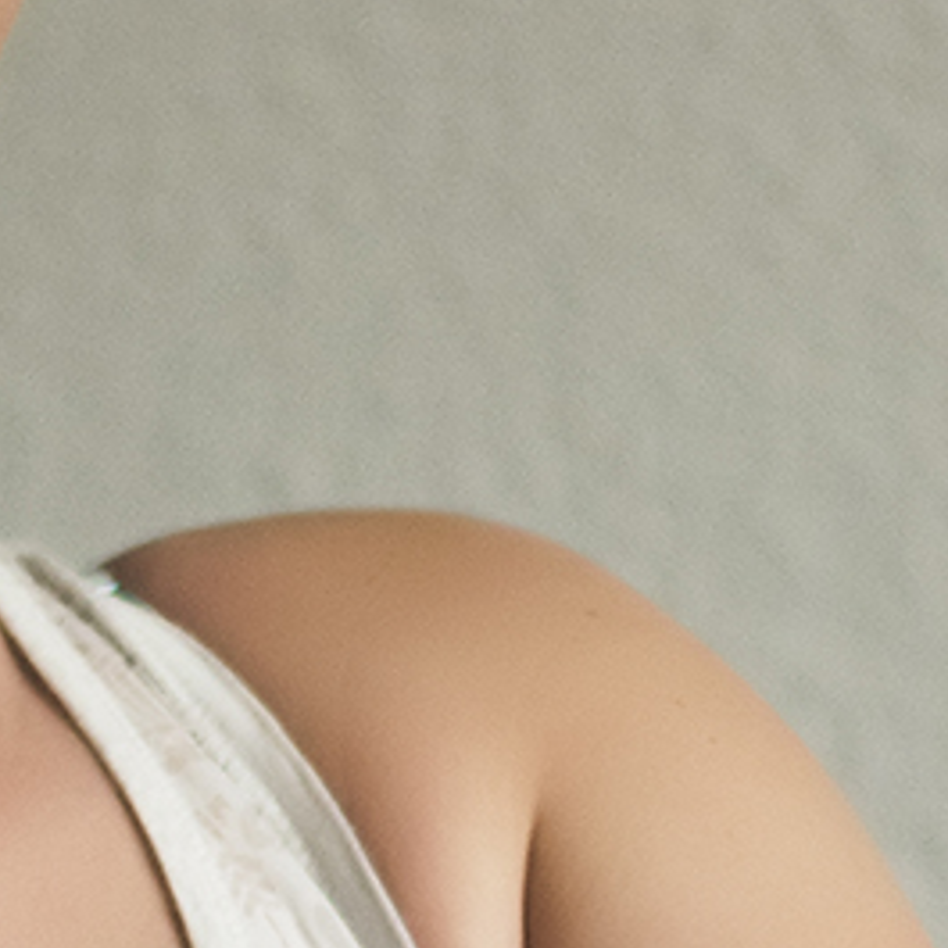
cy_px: 1520
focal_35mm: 385
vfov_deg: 4.5
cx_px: 370
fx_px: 11929
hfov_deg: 4.6
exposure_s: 1/200
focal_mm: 50
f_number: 1.8
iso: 400
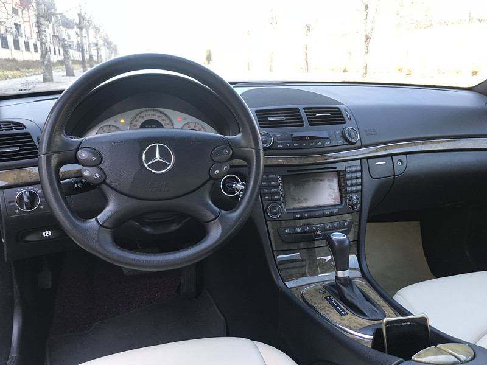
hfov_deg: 63.4
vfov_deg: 49.7
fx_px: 394
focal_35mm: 28
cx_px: 244
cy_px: 182
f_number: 1.8
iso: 20
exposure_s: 1/50
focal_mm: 3.99
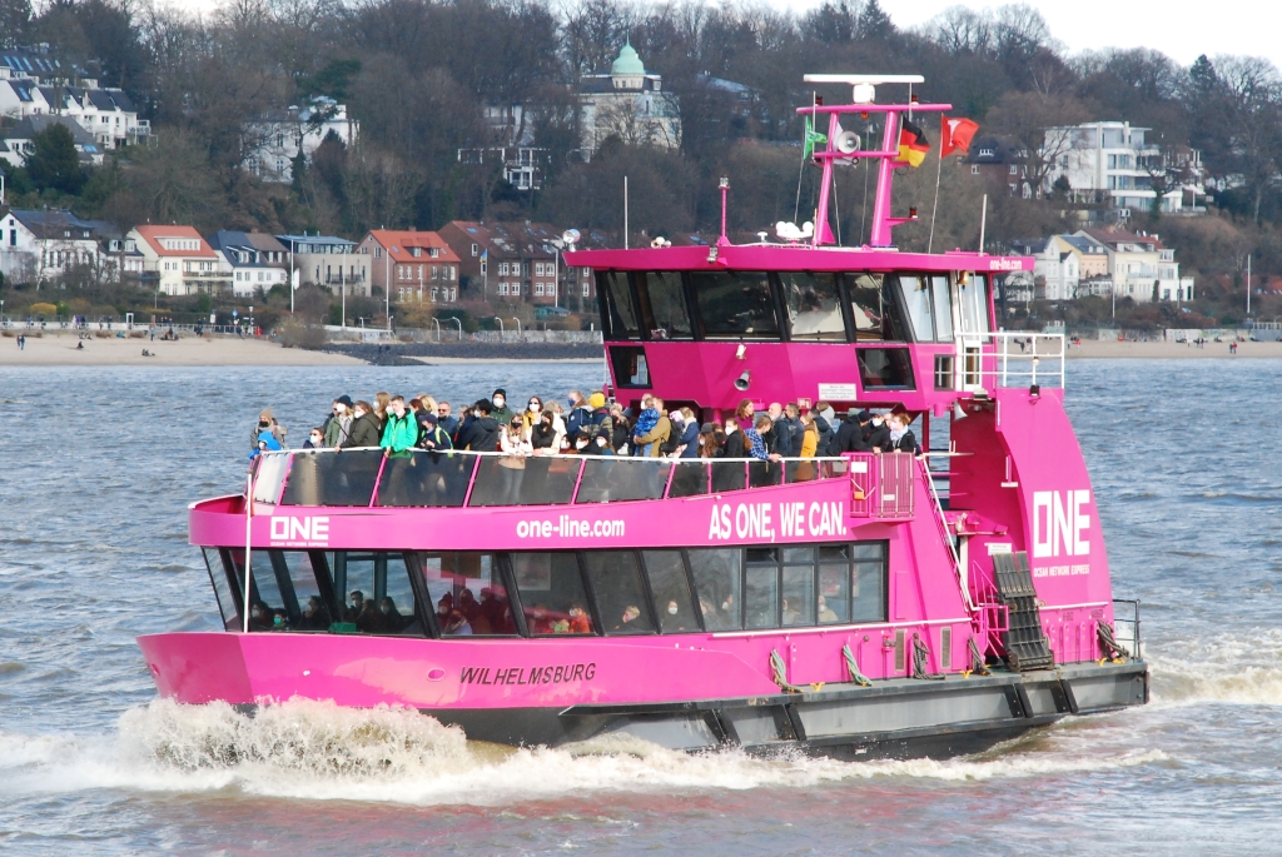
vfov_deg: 8.2
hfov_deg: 12.2
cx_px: 641
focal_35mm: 168
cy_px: 428
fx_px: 5988
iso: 800
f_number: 10
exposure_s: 1/320
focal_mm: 112
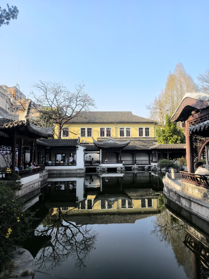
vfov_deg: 73.9
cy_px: 140
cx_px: 104
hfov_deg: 58.9
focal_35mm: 23
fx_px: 185
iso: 72
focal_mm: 6.54
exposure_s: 1/1250
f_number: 1.57
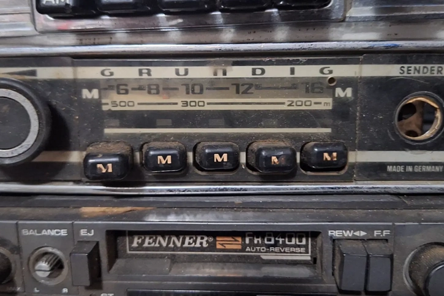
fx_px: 407
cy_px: 132
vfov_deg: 39.9
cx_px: 213
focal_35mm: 33
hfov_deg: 57.2
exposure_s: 1/20
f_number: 1.8
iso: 1250
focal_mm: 5.54
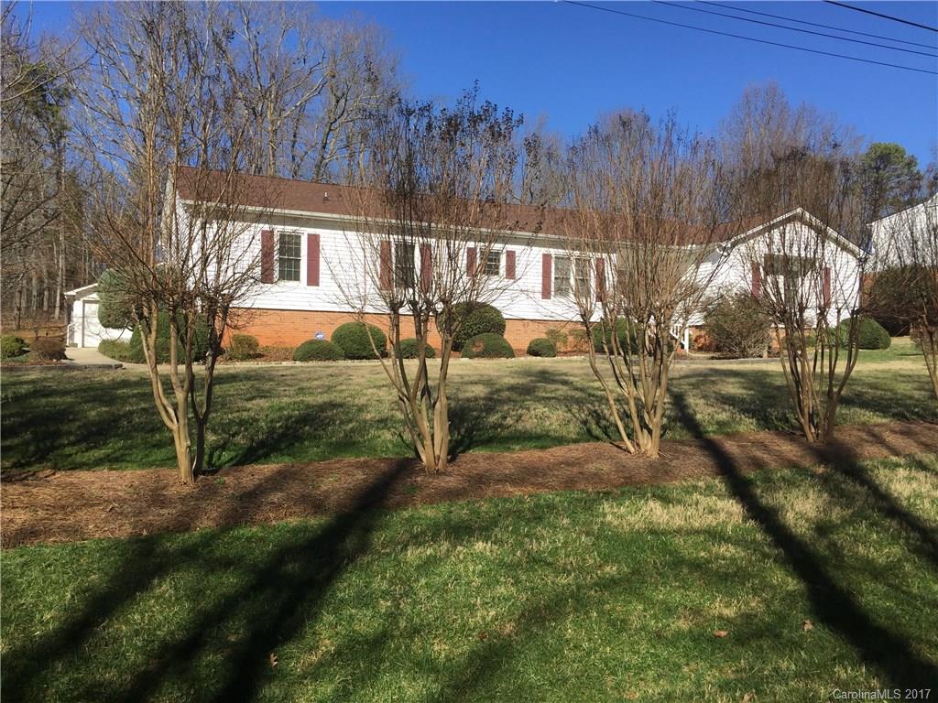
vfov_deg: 48.2
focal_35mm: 29
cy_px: 352
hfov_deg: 61.7
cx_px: 469
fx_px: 786
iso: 32
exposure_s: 1/1582
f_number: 2.2
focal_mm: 4.15
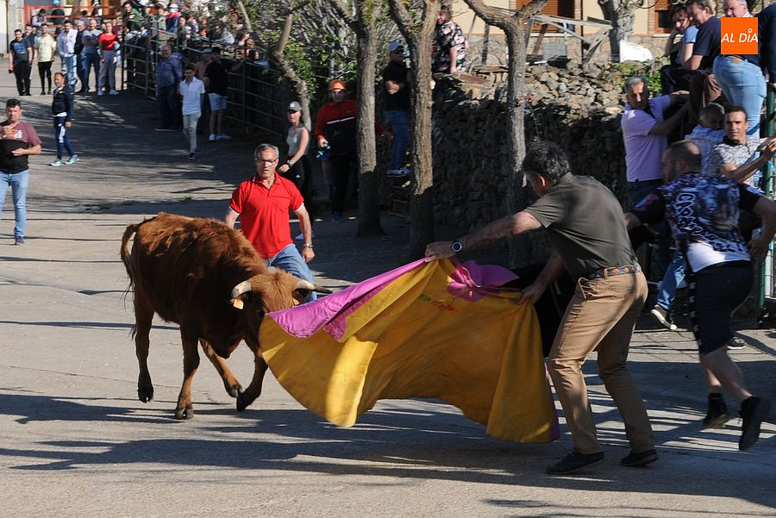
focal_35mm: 82
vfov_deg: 16.6
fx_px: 1779
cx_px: 388
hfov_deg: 24.6
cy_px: 259
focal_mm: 55
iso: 320
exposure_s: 1/320
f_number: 13
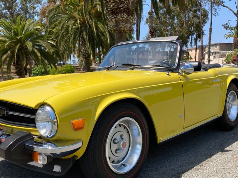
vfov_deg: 36.8
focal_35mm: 39
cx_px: 107
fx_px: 268
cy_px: 88
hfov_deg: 47.8
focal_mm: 3.99
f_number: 1.8
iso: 20
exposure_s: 1/1312
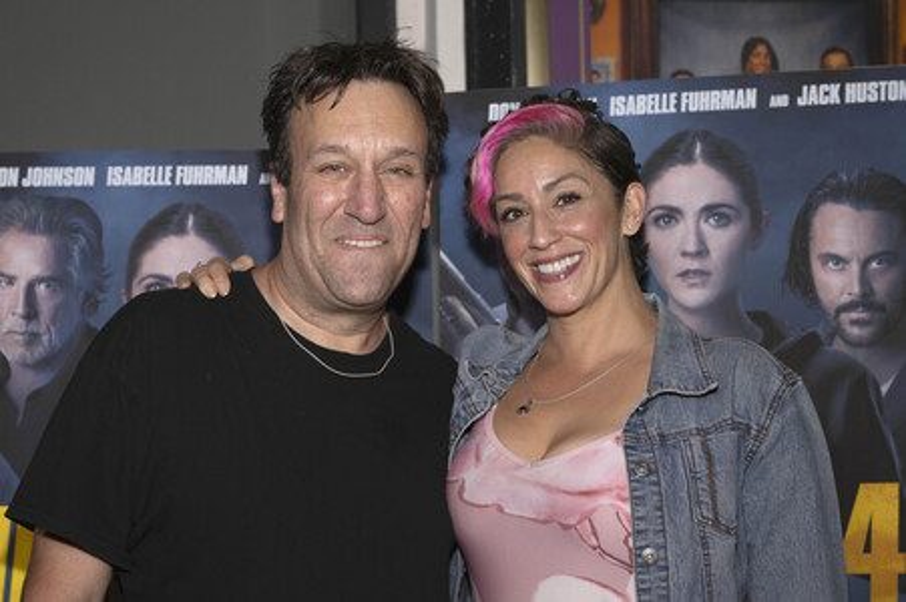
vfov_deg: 21.5
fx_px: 1584
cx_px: 453
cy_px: 301
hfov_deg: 31.9
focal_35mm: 63
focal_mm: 63
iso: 800
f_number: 5.6
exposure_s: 1/200
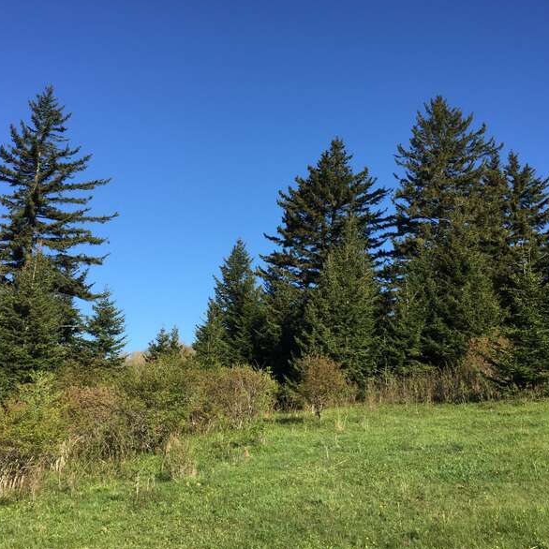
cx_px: 274
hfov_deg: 47.2
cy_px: 273
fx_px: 628
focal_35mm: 35
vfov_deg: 47.2
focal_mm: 4.15
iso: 32
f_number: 2.2
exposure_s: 1/989
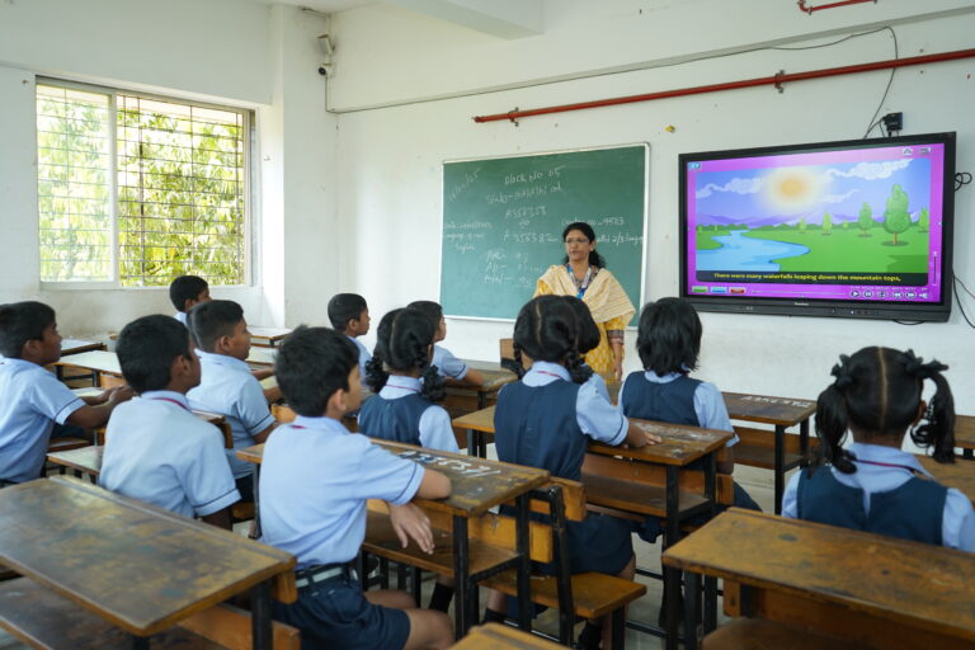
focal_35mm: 32
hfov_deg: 58.7
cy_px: 325
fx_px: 867
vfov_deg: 41.1
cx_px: 488
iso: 400
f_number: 4
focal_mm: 32
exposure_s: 1/80
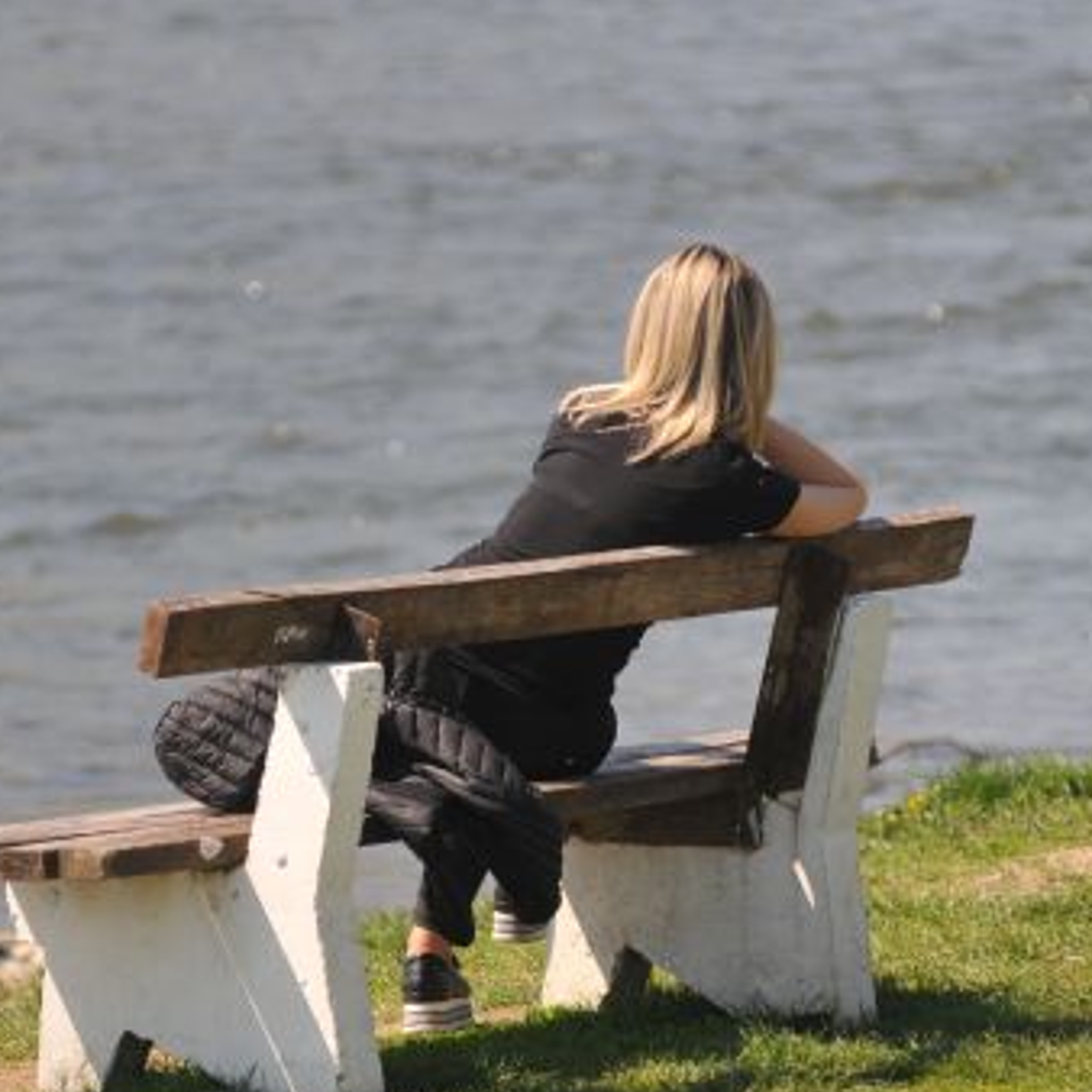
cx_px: 565
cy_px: 611
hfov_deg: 3.8
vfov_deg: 3.8
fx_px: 16667
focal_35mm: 467
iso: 320
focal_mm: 200
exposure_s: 1/2500
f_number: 4
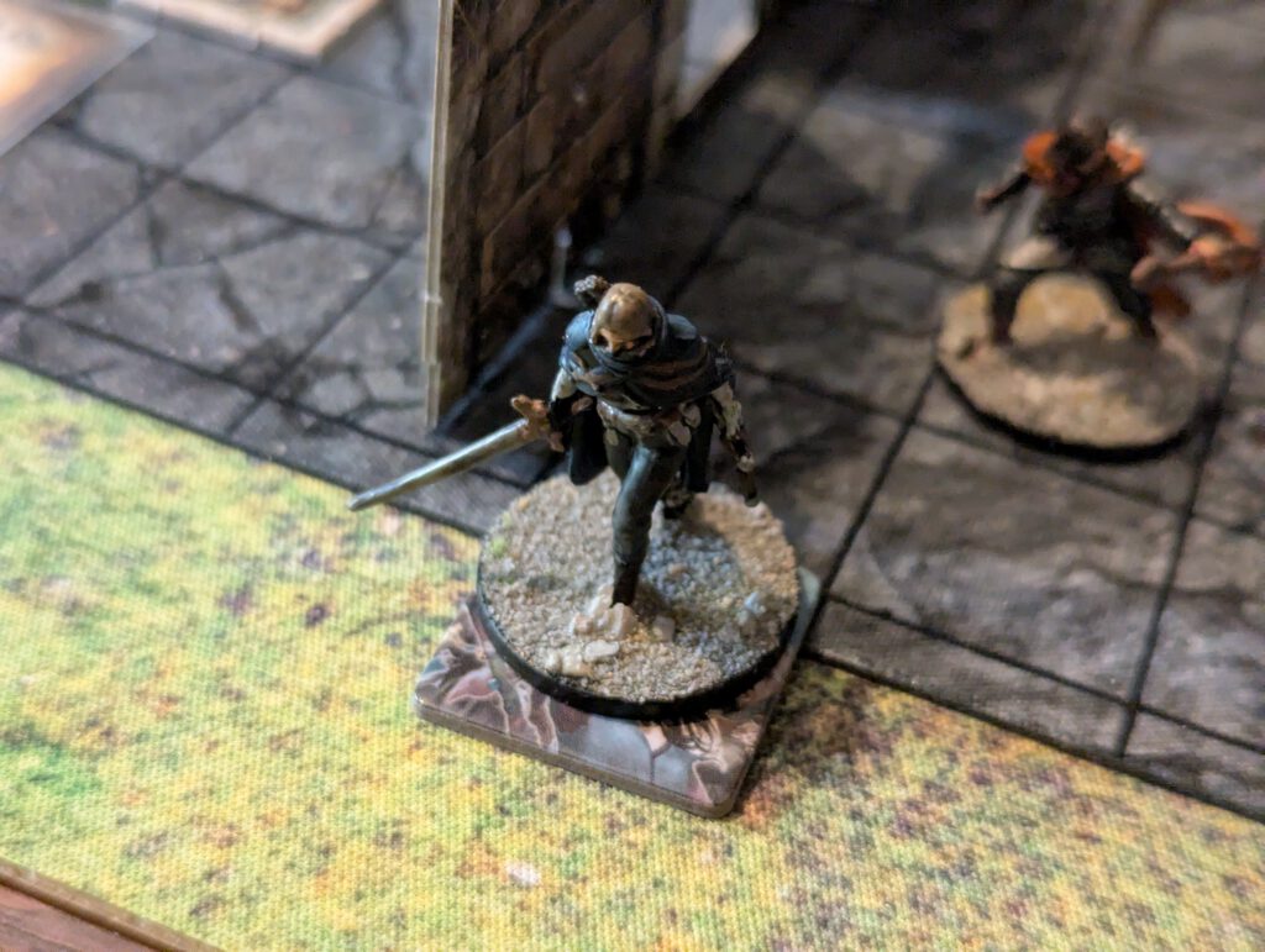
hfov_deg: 39.6
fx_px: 1757
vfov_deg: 30.3
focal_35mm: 48
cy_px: 476
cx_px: 632
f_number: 1.85
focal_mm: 6.81
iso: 1615
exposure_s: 1/32.6
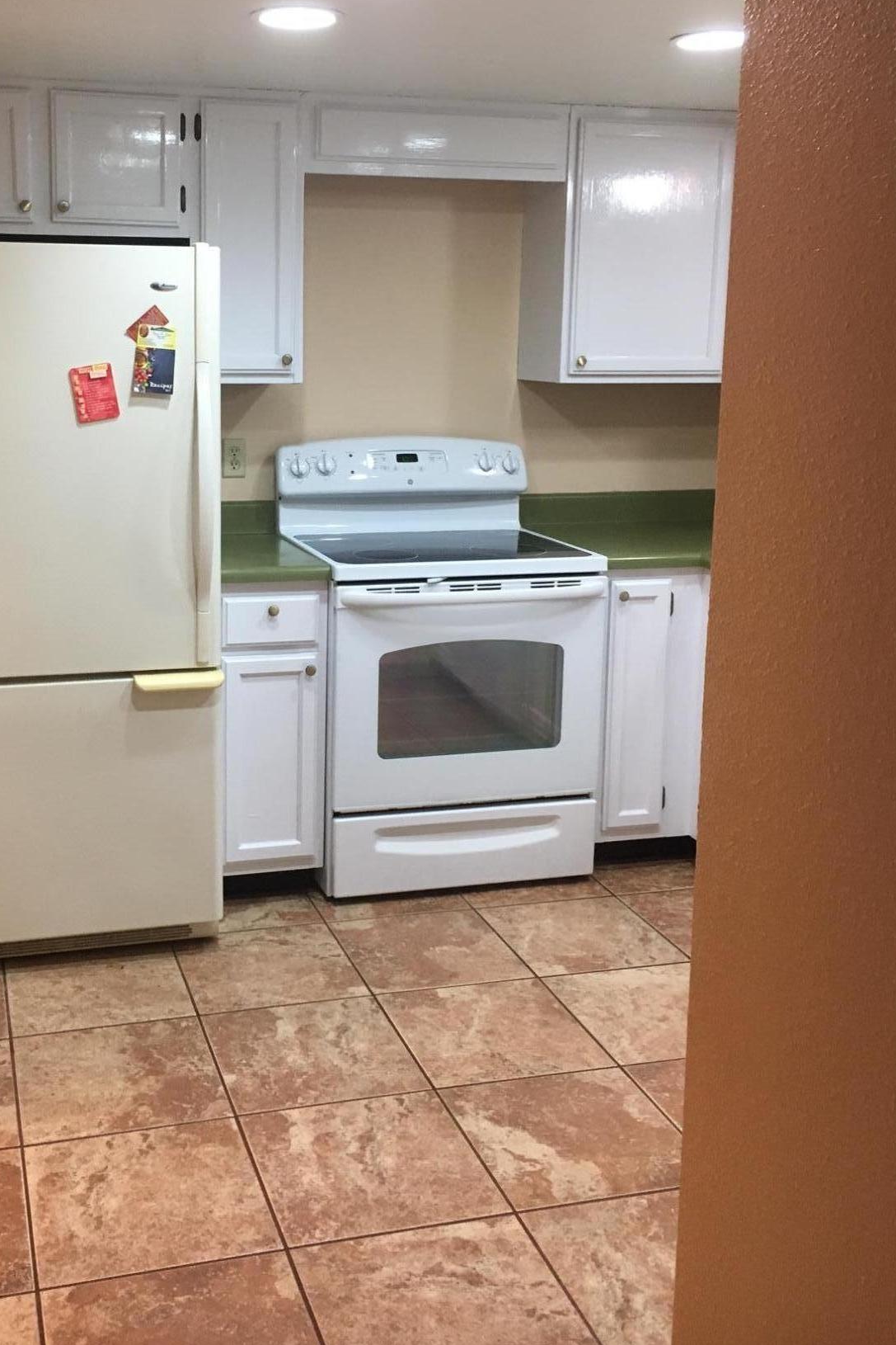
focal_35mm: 37
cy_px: 555
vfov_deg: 51.6
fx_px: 1381
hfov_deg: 35.6
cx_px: 298
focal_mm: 4.15
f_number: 2.2
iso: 80
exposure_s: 1/30
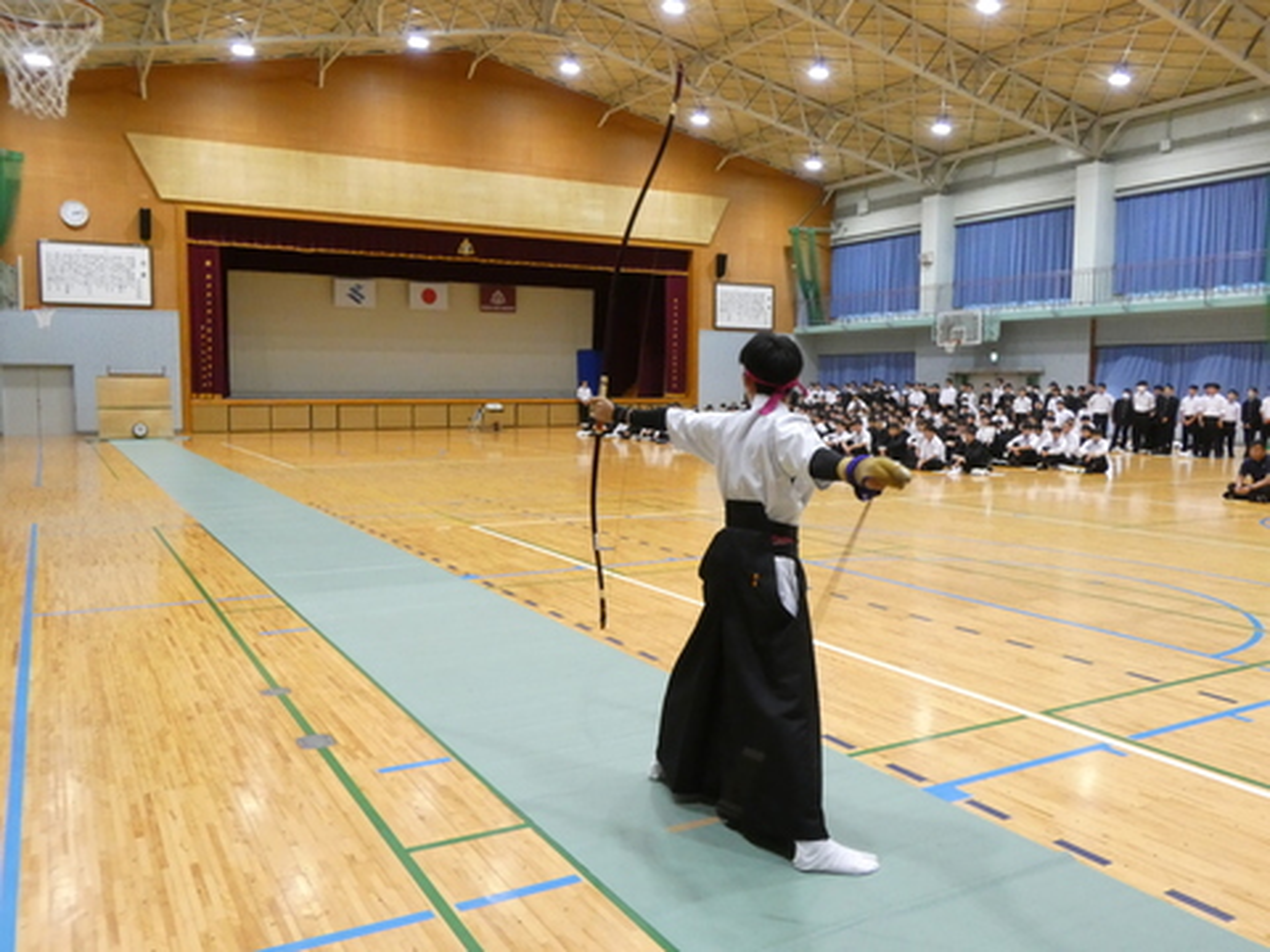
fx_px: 1027
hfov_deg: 63.4
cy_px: 476
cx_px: 635
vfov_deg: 49.7
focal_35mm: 28
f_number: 3.2
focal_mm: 5
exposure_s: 1/80
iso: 800
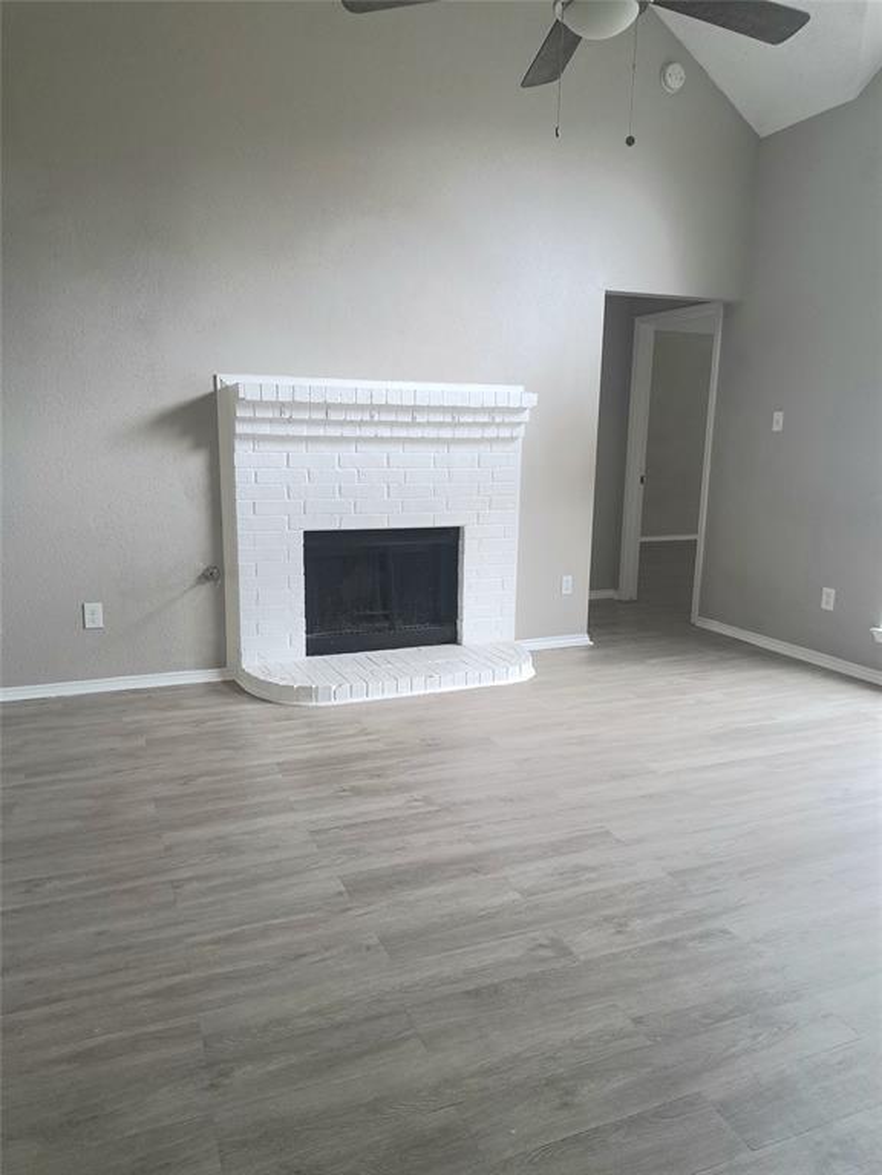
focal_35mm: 24
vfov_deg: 71.6
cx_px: 441
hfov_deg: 56.8
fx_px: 815
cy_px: 588
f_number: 1.8
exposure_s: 1/60.2
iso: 200
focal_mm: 5.23
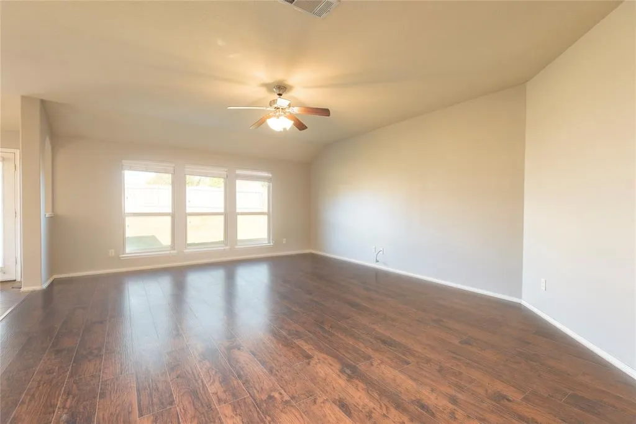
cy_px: 212
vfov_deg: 73.8
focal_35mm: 16
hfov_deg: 96.7
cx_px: 318
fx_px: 283
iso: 100
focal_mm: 16
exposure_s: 1/3
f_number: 7.1
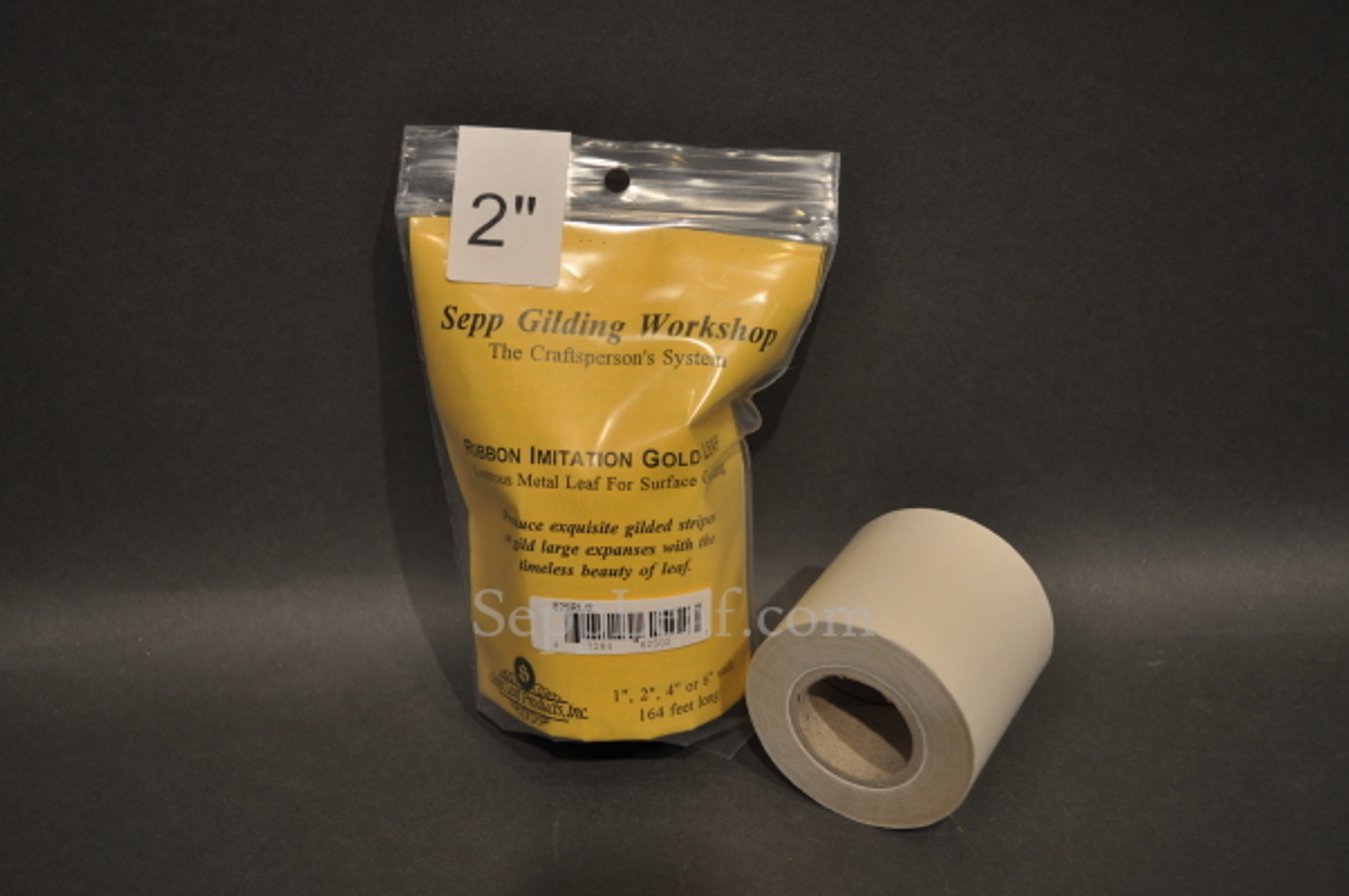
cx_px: 674
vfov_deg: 30.8
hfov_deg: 45.0
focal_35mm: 44
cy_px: 448
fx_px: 1628
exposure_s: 1/125
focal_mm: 29
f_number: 4.5
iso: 250
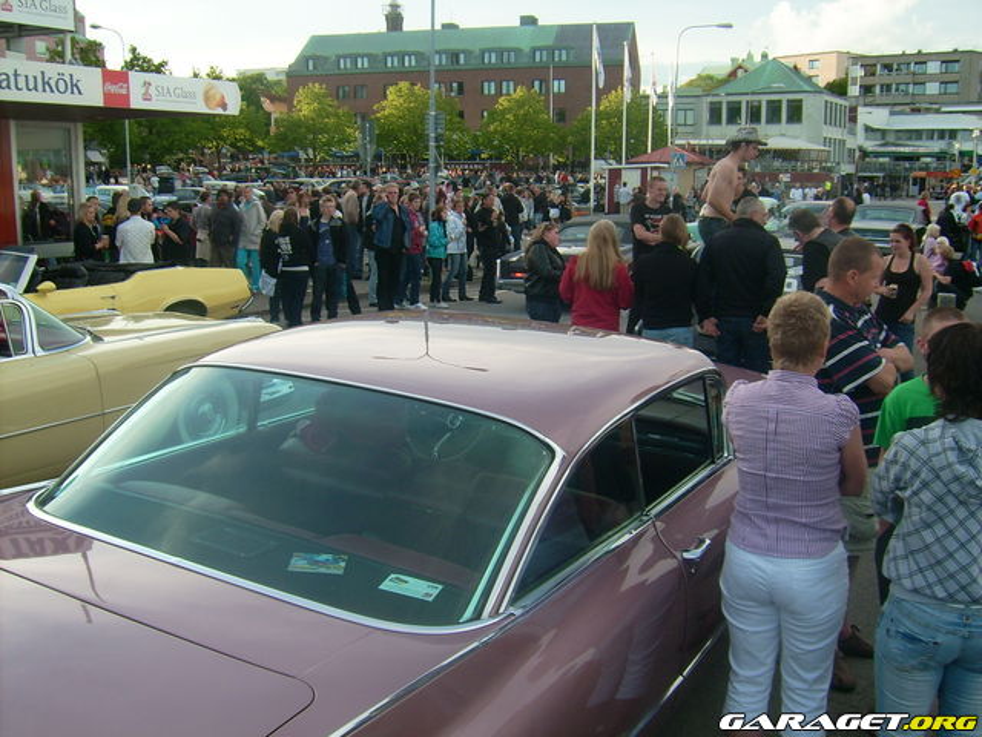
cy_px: 368
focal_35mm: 35
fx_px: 993
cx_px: 491
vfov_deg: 40.7
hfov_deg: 52.6
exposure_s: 1/84
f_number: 5.8
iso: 50
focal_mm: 5.95
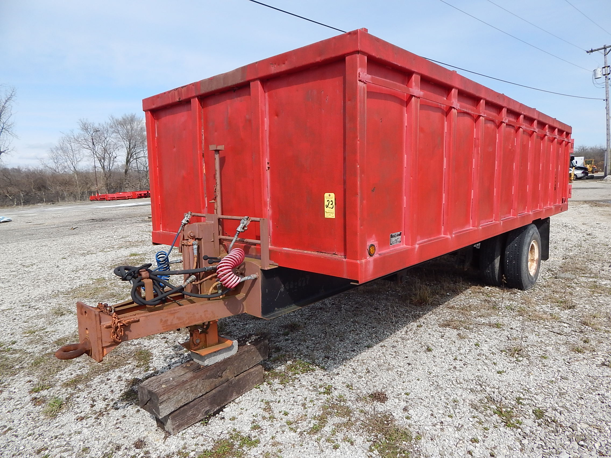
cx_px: 306
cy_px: 229
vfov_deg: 58.9
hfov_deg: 73.9
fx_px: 406
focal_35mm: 23
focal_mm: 4
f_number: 6
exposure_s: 1/400
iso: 125
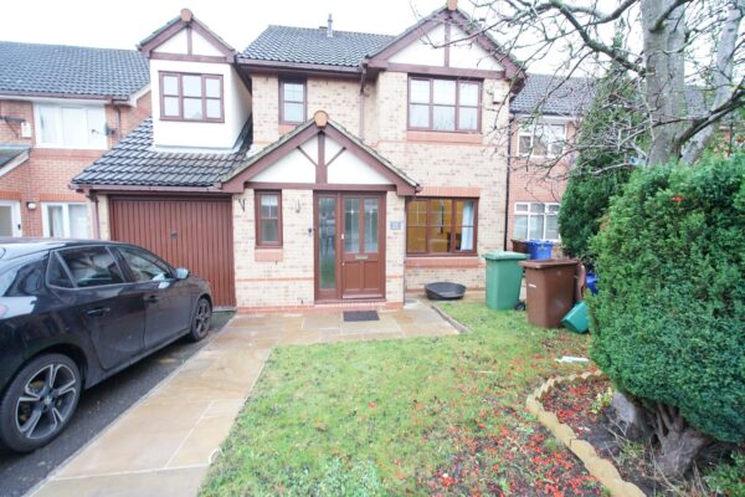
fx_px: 331
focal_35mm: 16
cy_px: 248
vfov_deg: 73.7
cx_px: 372
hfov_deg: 96.7
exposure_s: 1/5
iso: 400
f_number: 5
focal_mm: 16
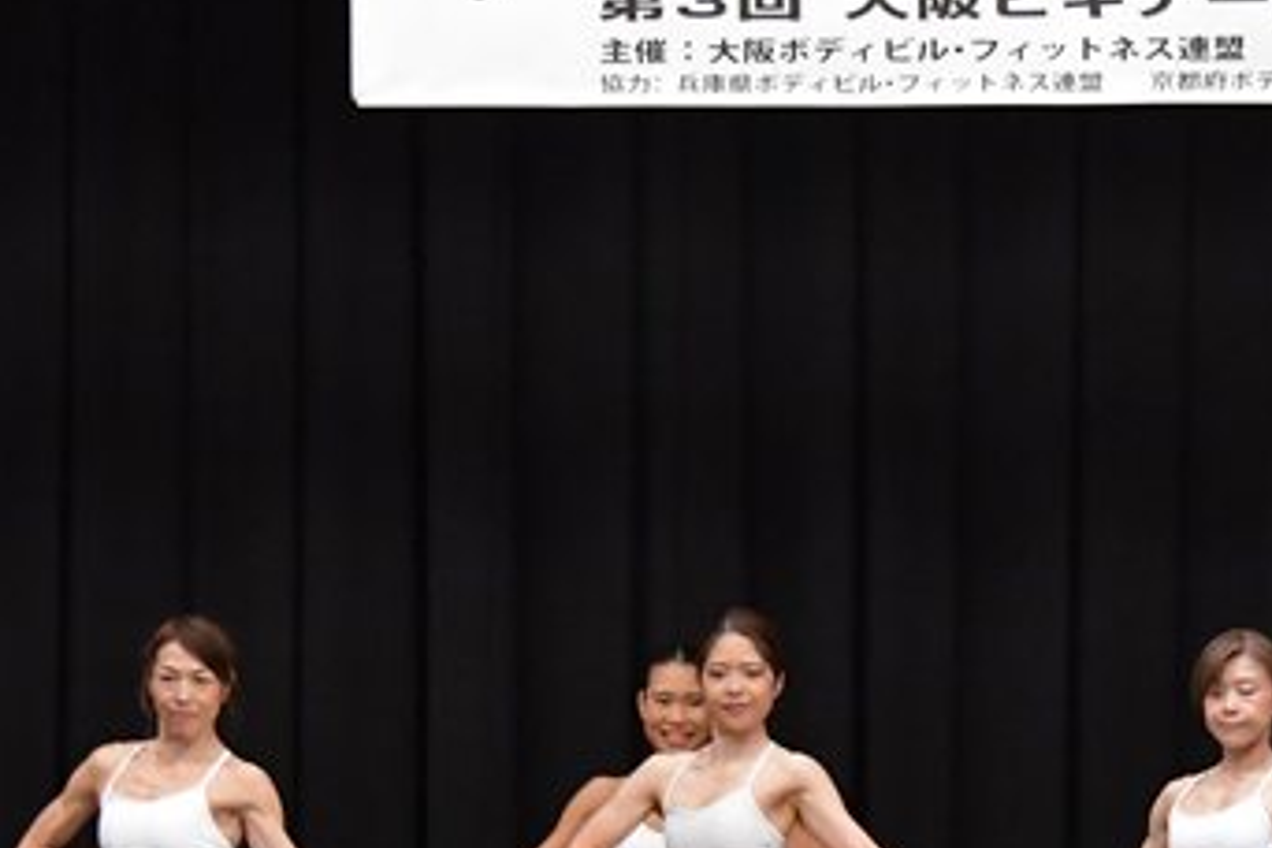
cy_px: 934
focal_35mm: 265
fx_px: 9363
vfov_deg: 5.2
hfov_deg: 7.7
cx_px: 1244
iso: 5000
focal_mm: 78
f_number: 5.6
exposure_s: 1/400
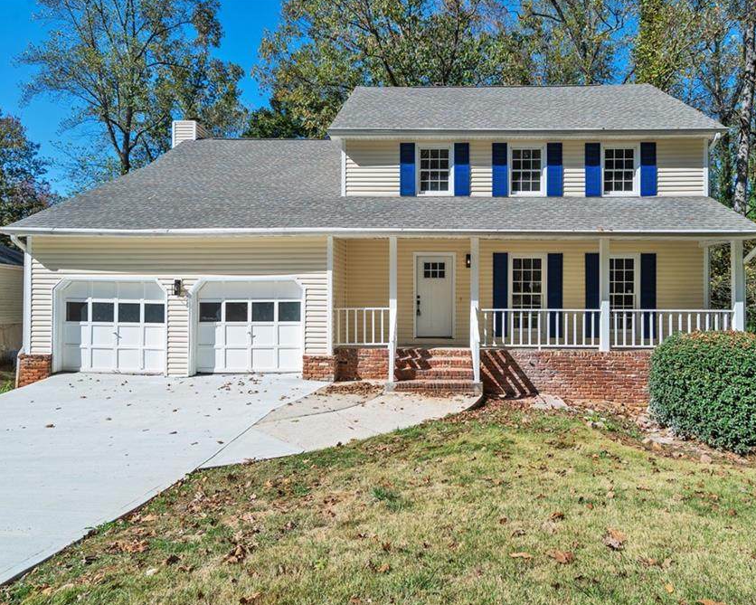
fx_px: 515
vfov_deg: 60.9
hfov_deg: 72.4
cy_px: 303
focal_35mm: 23
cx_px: 419
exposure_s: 1/160
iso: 50
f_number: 8
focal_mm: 20
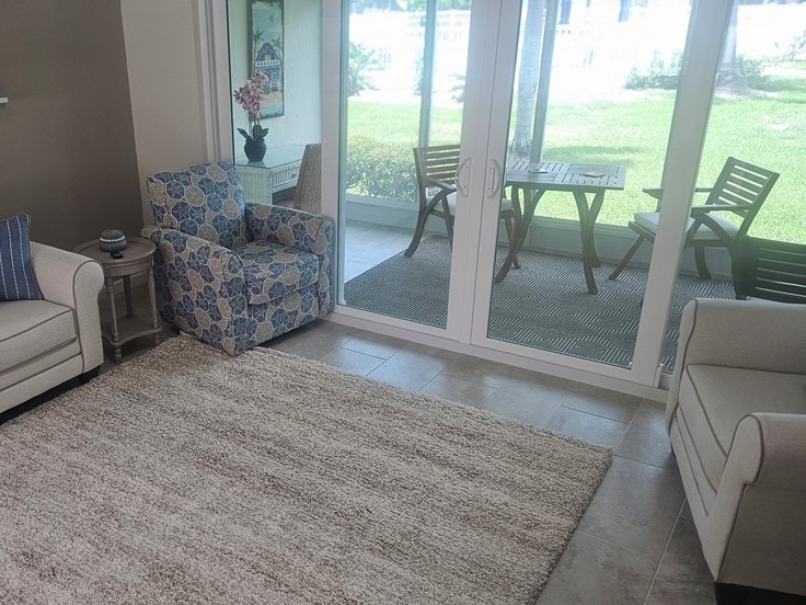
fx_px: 745
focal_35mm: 32
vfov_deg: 44.1
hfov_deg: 55.4
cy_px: 327
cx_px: 255
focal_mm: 6.3
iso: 160
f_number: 1.7
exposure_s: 1/120
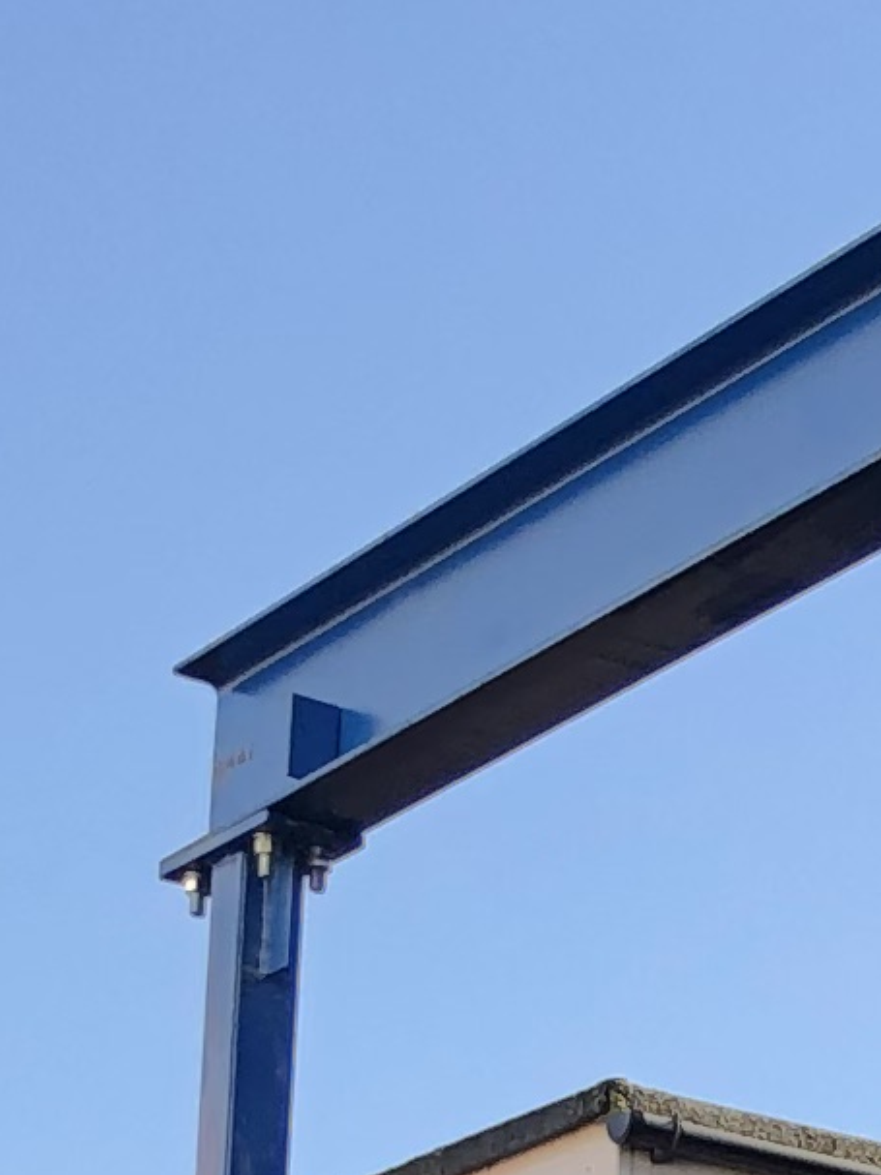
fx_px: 6314
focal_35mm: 186
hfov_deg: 7.6
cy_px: 2813
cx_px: 1880
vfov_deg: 9.5
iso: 20
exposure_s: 1/274
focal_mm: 4
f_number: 1.8
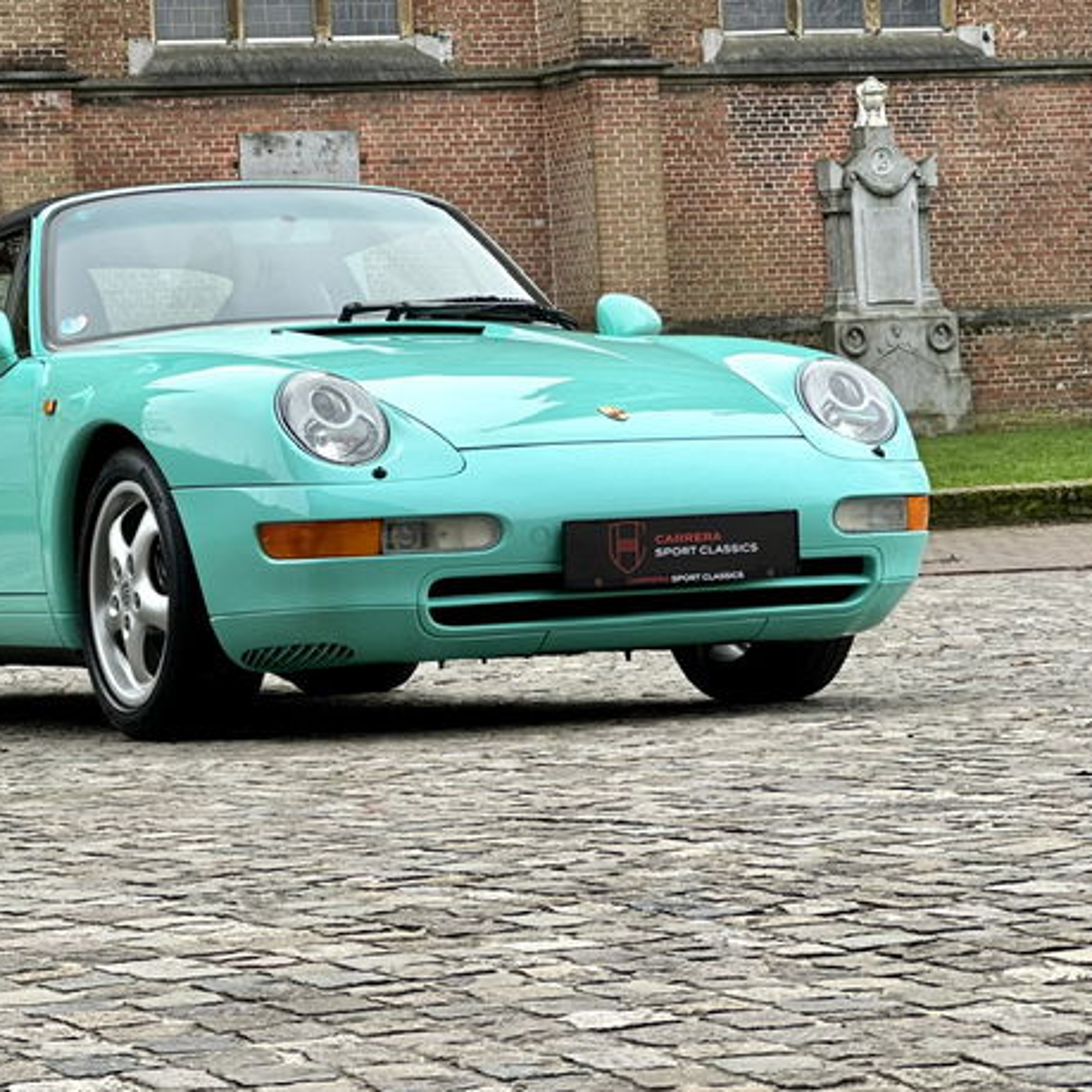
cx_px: 328
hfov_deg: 15.2
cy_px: 440
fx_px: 4069
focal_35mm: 114
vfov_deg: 15.3
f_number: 2.8
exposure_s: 1/121
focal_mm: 9
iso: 20
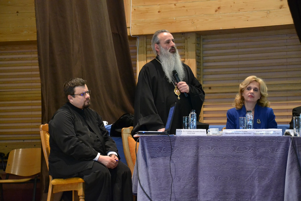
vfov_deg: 11.4
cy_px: 100
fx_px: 1003
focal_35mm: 120
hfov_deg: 17.1
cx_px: 150
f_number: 5.3
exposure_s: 1/30
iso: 3200
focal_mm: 80
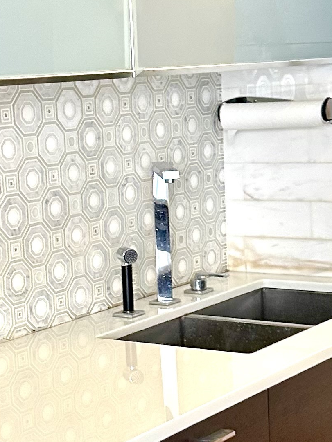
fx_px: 1240
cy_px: 296
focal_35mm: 97
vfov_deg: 20.2
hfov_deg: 15.2
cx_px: 155
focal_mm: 5.7
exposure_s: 1/60
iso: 160
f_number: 1.5
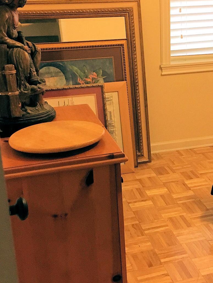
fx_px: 459
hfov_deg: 25.6
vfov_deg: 34.3
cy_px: 128
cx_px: 171
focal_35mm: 56
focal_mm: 4.15
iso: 125
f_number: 2.2
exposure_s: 1/30
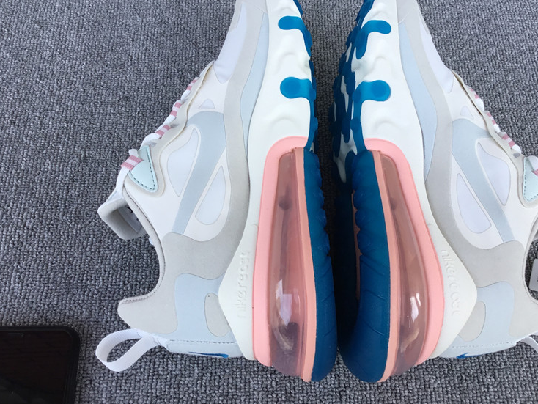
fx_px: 591
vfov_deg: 37.7
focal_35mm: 38
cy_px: 187
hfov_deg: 48.9
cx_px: 285
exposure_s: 1/161
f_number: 2.4
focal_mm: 3.3
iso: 25
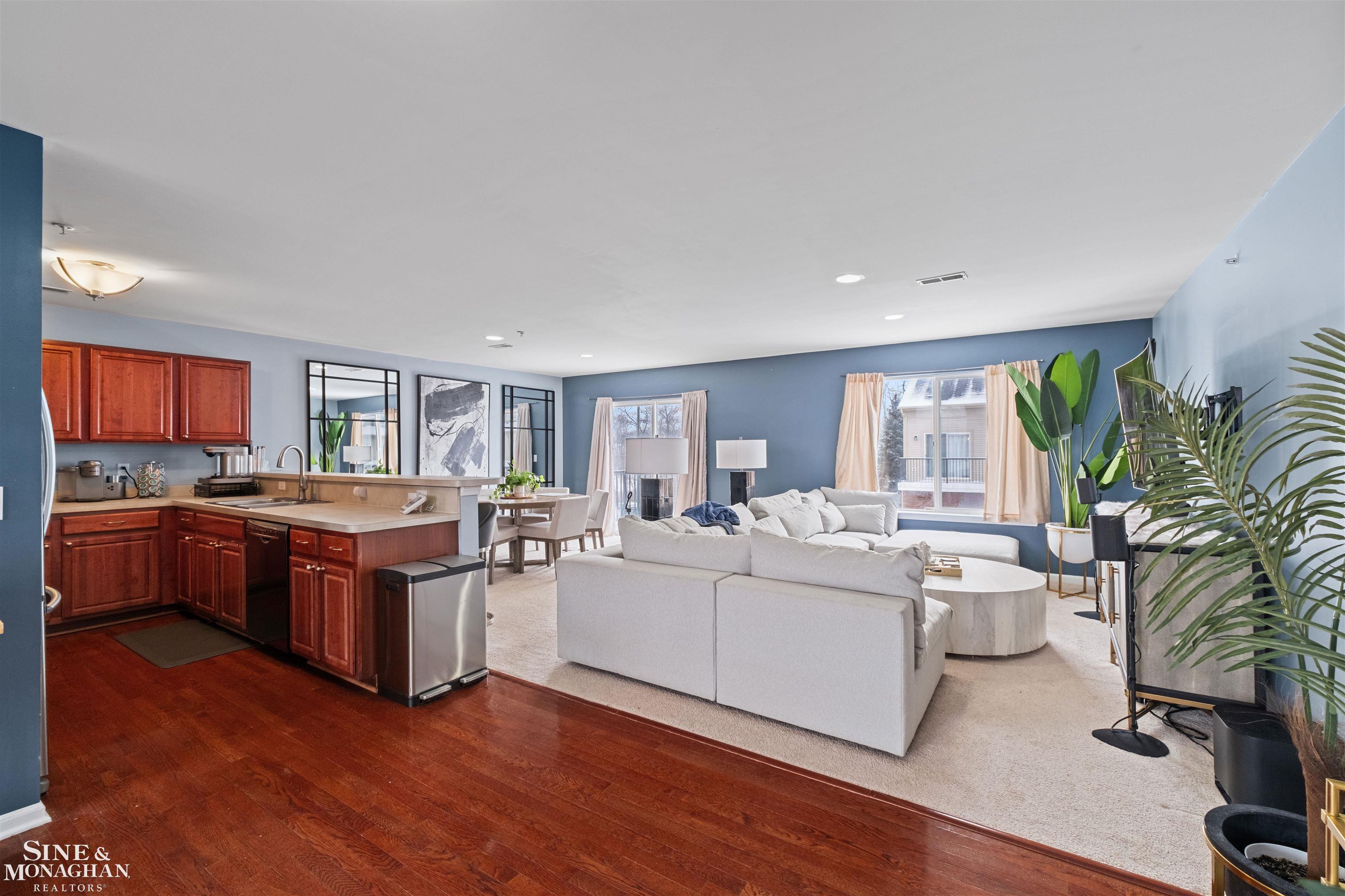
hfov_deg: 100.4
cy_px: 448
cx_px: 672
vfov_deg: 77.3
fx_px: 560
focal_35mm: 15
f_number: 7.1
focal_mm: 10
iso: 500
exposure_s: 1/2
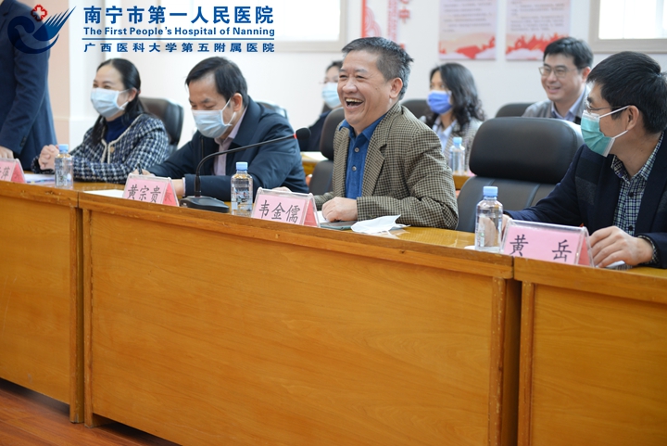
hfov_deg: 28.8
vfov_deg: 19.5
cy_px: 223
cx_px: 334
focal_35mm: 70
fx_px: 1298
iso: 640
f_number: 2.8
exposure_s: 1/80
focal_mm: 70
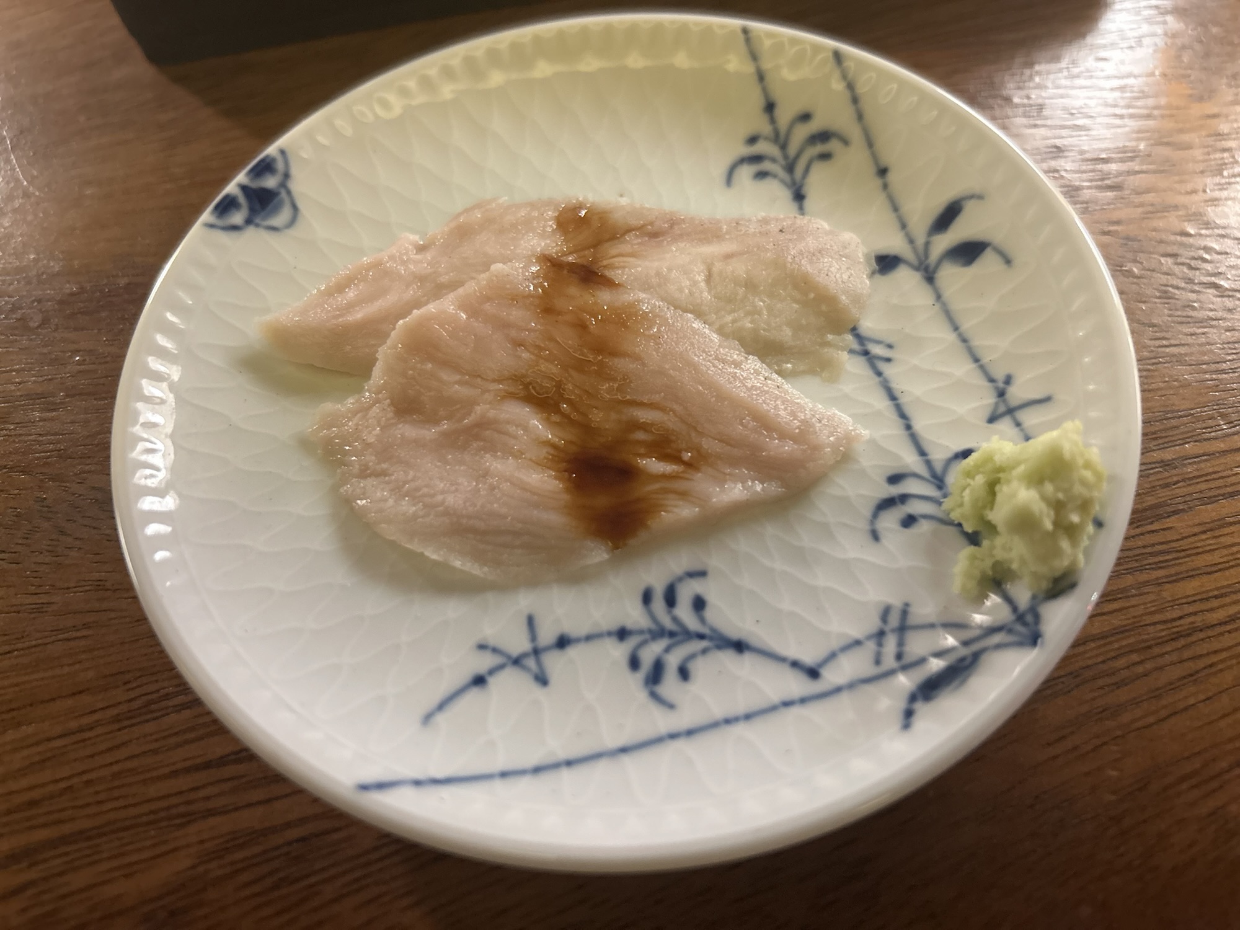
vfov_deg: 53.1
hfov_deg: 67.3
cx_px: 620
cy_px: 465
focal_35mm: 26
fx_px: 931
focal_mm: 5.7
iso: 500
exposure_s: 1/40
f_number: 1.5
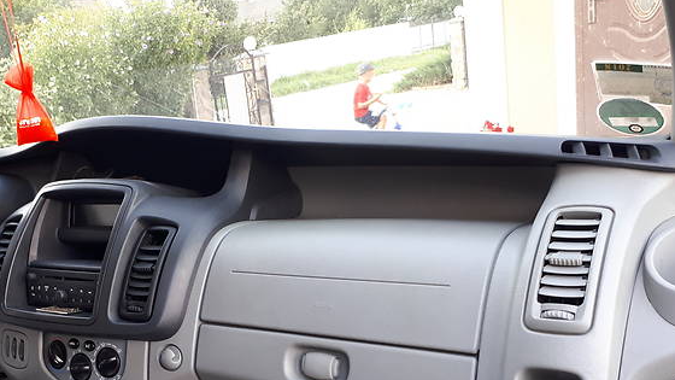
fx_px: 752
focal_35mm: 42
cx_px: 229
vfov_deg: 27.9
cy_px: 291
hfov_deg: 47.6
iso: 64
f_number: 1.9
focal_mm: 3.6
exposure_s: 1/33
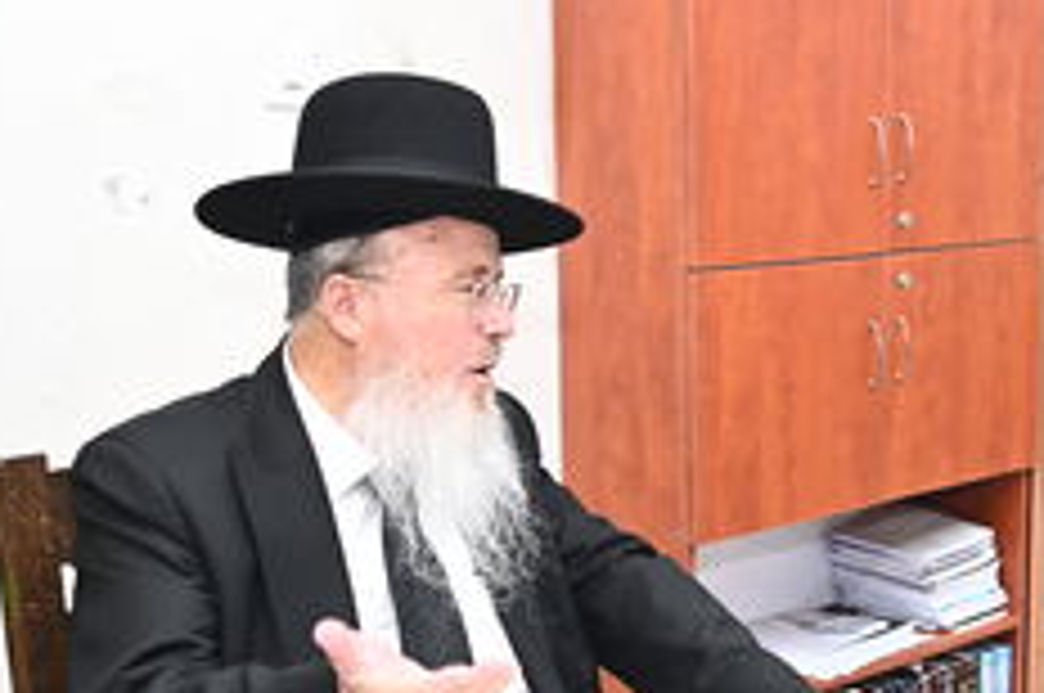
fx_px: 1795
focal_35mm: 62
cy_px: 400
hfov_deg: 31.6
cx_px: 832
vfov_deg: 21.8
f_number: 7.1
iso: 1600
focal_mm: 36
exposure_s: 1/100
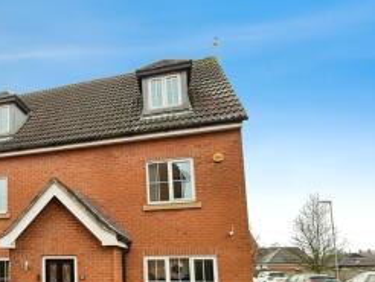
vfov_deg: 56.1
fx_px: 260
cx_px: 96
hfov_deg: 67.2
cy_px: 179
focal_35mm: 24
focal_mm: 2.22
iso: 64
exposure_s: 1/176
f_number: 2.2
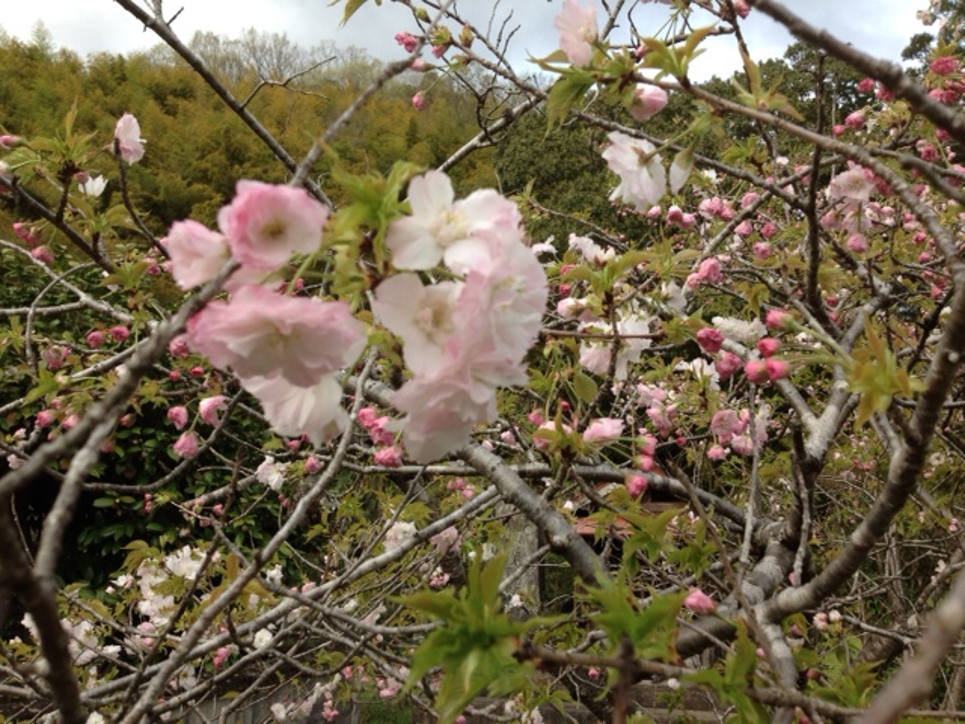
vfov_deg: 40.7
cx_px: 482
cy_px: 362
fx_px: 976
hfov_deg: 52.6
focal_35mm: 35
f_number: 2.4
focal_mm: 4.28
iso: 64
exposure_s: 1/370
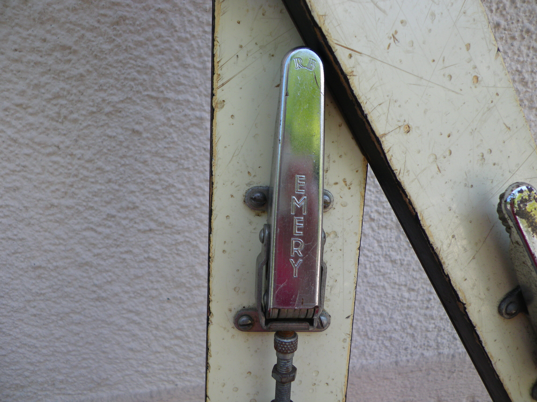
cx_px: 268
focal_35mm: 28
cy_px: 201
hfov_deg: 63.4
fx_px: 434
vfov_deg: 49.7
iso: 64
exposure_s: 1/200
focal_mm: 4.9
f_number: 2.6
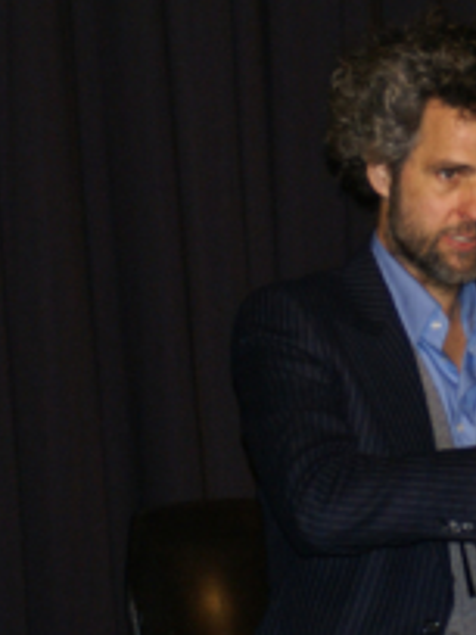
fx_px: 4070
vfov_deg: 8.9
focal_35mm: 222
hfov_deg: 6.7
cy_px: 252
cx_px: 510
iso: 400
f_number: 4
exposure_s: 1/125
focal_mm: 70
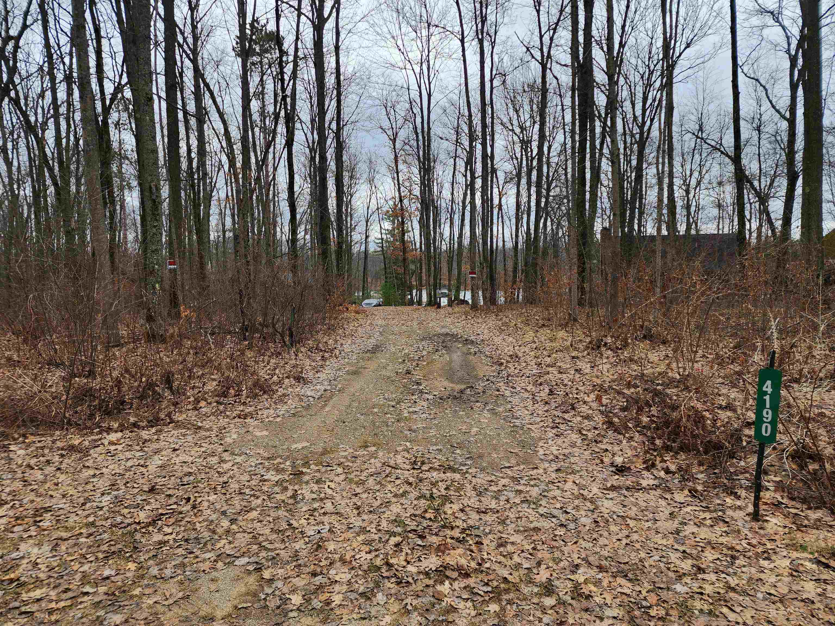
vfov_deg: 58.9
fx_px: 555
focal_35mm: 23
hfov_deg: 73.9
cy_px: 313
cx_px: 418
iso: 12
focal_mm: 6.4
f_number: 1.8
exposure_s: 1/624
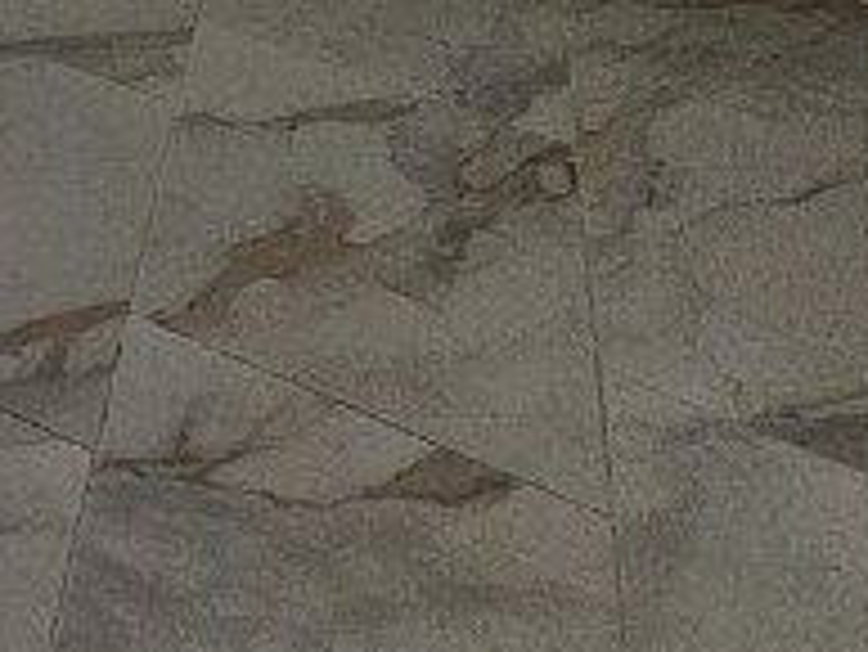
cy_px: -719
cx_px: -1304
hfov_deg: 14.5
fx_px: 1731
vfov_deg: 15.8
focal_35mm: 69
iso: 64
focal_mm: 2.2
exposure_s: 1/120
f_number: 2.2
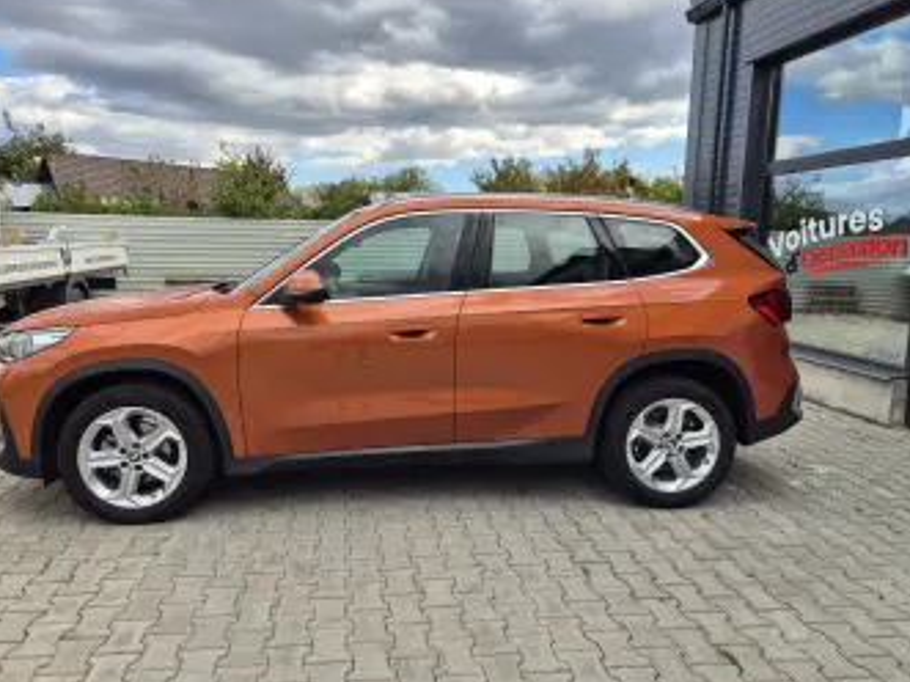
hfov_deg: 69.3
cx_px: 418
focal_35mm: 25
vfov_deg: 54.8
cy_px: 333
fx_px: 657
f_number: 1.8
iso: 25
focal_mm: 5.4
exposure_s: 1/982
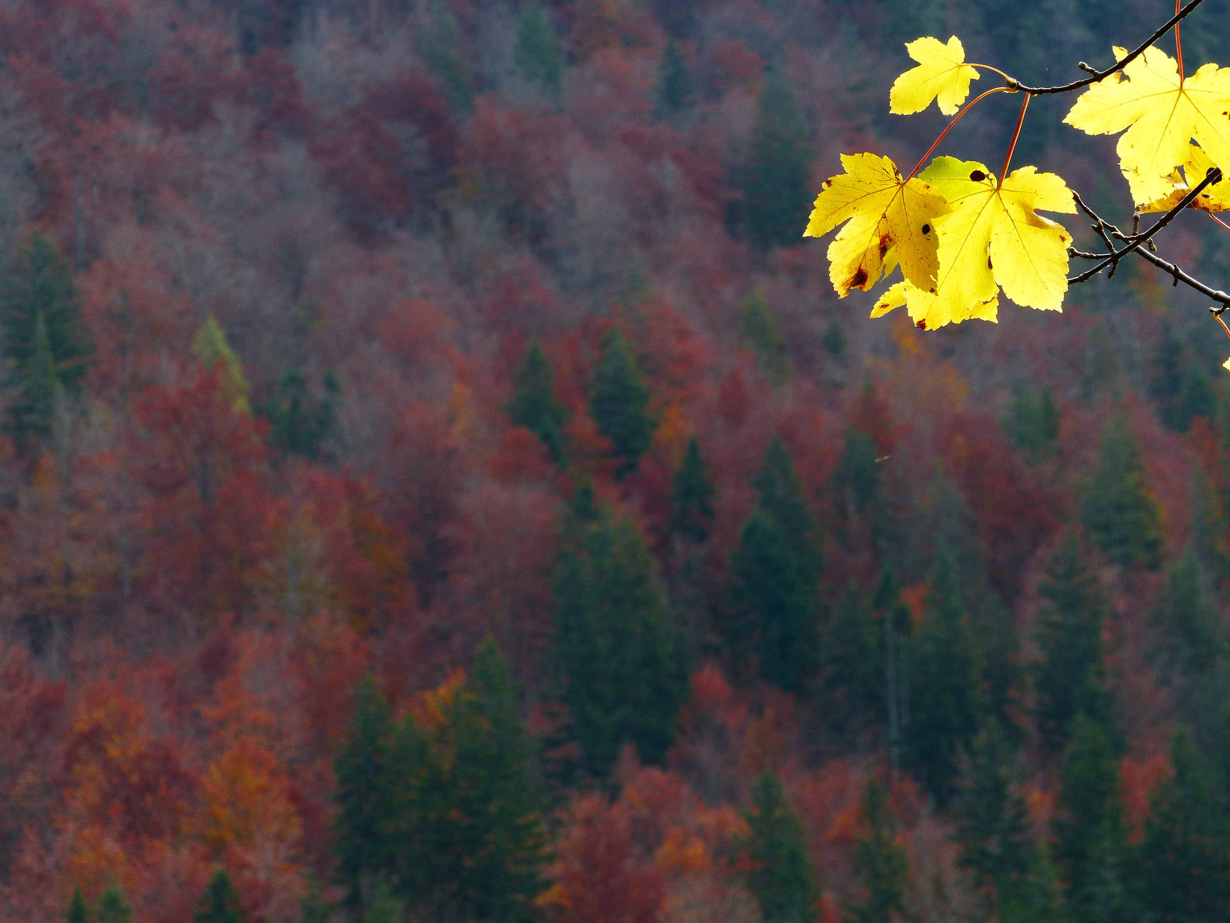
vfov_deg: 6.5
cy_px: 462
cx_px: 615
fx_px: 8101
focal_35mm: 228
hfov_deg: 8.7
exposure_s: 1/80
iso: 125
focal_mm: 41.1
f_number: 5
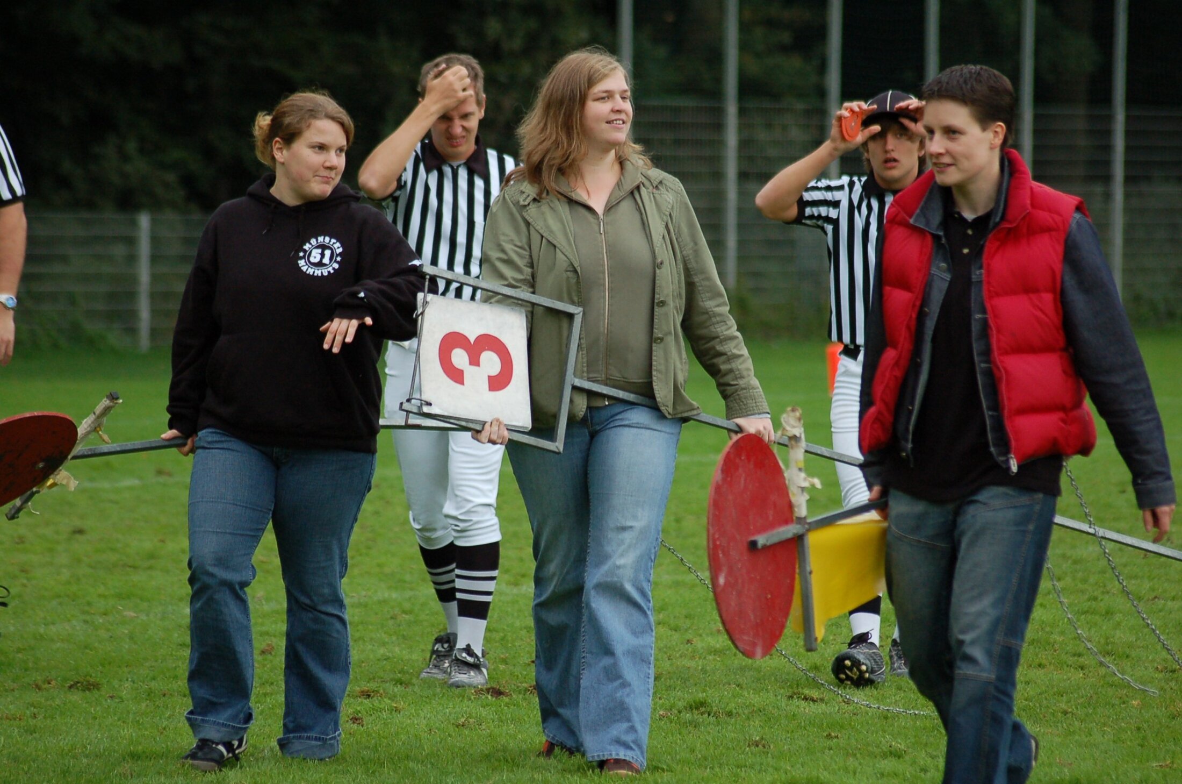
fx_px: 7374
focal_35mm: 225
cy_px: 392
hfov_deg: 9.2
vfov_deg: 6.1
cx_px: 591
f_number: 4.5
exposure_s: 1/500
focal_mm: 150
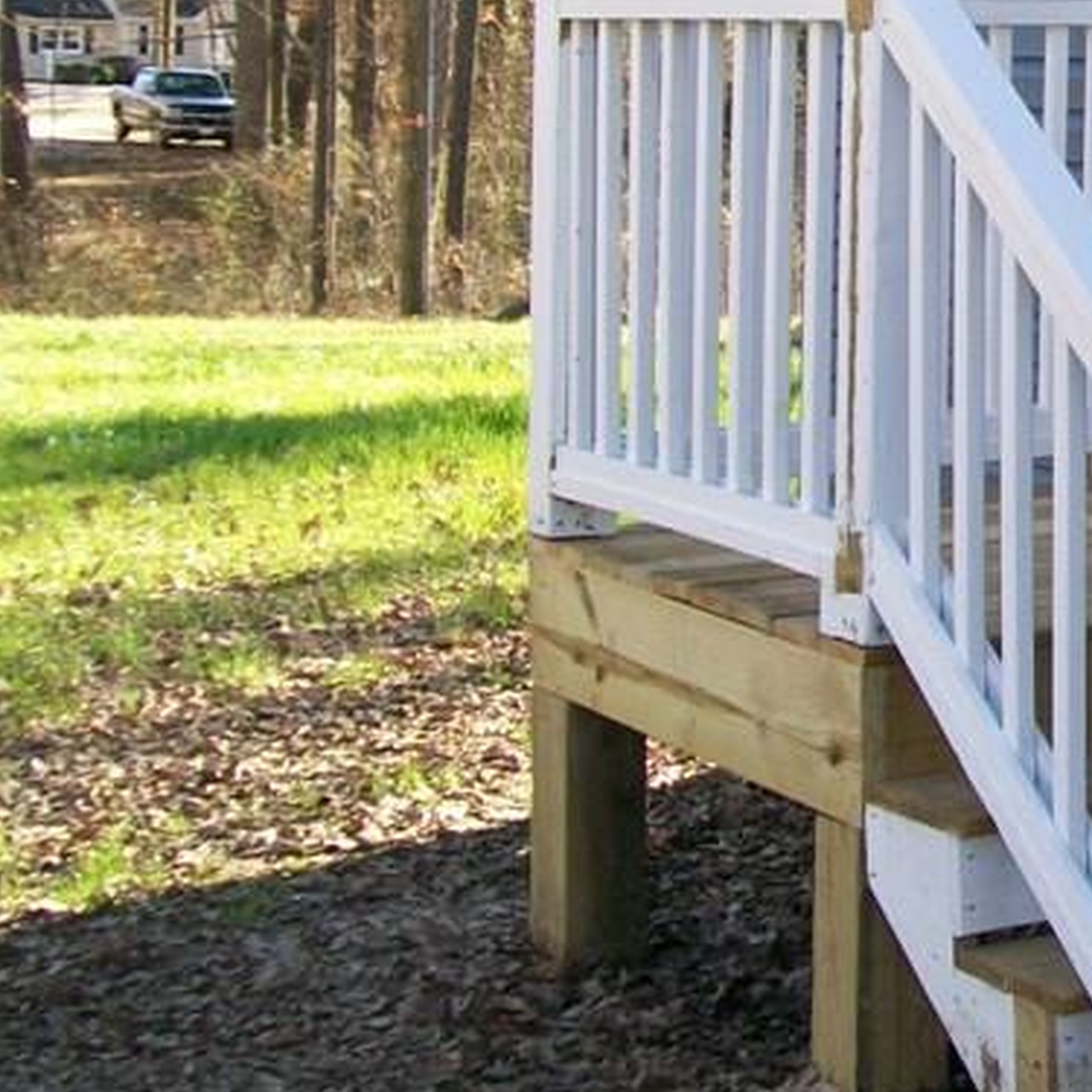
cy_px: 175
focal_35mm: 87
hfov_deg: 18.8
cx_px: 1348
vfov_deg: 19.7
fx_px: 3105
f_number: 2.7
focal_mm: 6
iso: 64
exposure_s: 1/160
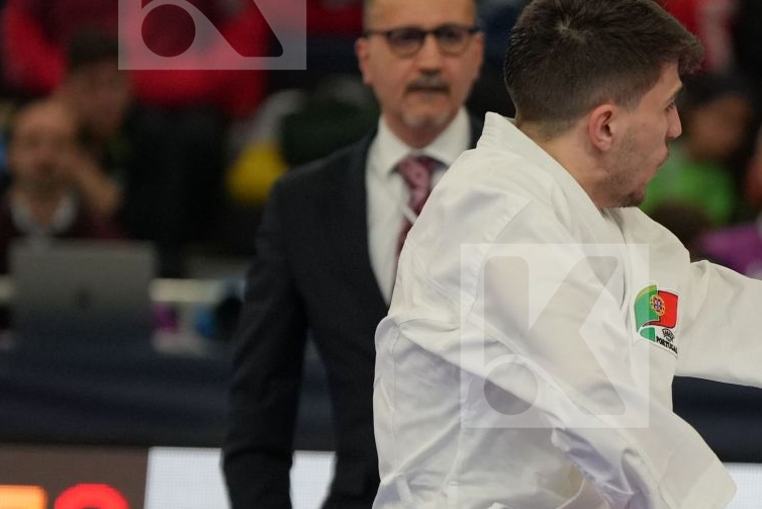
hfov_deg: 3.6
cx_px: 897
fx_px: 12130
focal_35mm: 573
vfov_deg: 2.4
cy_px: 336
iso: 1600
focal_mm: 160
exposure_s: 1/1000
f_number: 2.8
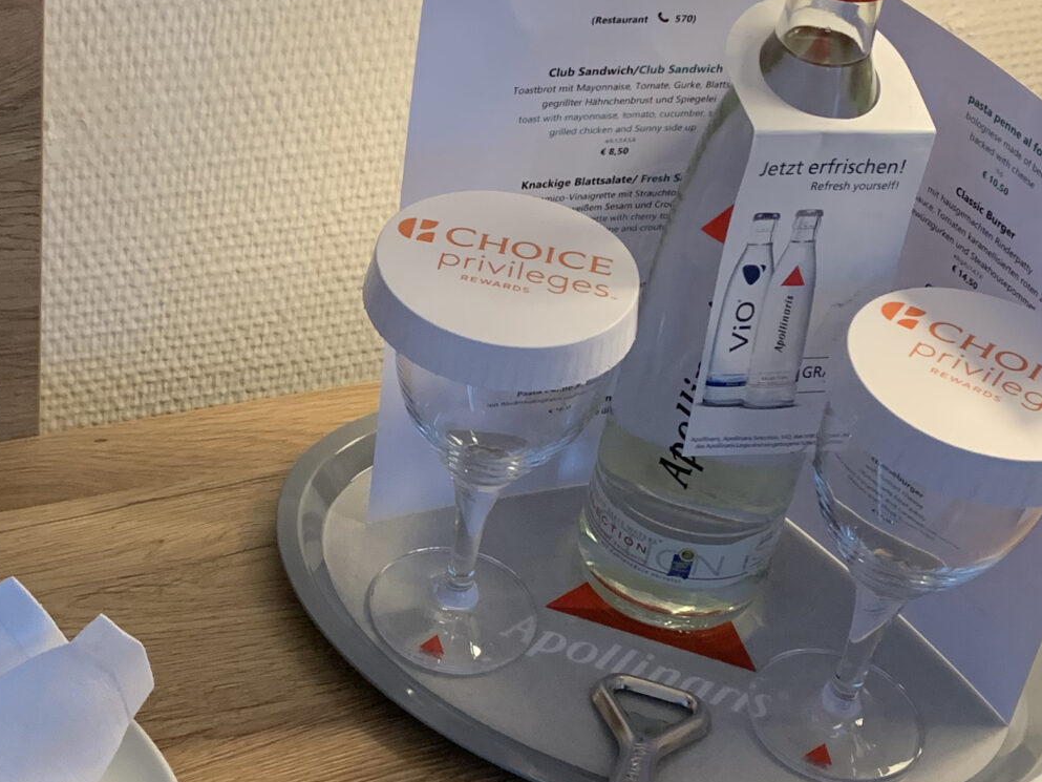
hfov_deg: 28.6
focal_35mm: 67
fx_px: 2017
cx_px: 286
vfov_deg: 21.9
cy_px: 453
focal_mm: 4.25
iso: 160
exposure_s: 1/60
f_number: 1.8
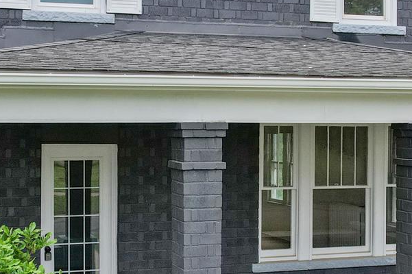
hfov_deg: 27.0
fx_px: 858
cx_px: 199
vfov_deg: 18.2
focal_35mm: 75
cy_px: 152
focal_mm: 8.38
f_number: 2.8
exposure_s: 1/20
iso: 110
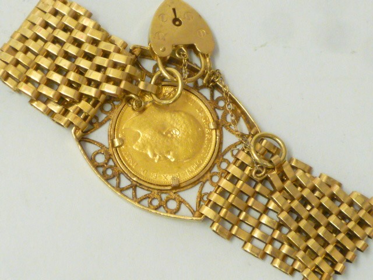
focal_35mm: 127
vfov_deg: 11.7
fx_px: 1368
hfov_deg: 15.5
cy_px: 140
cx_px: 186
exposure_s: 1/20
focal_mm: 11.5
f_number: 5.2
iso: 400
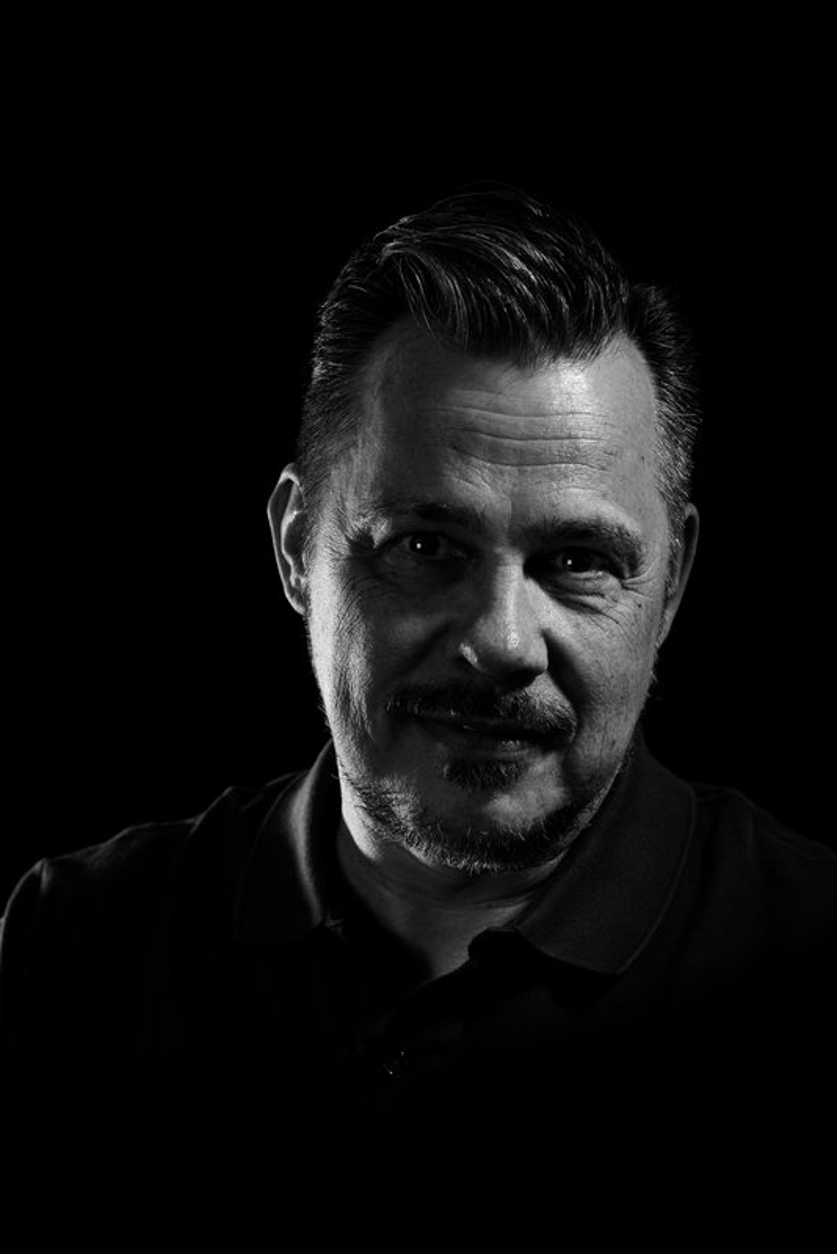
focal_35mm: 105
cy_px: 627
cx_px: 418
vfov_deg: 19.4
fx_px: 3658
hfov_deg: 13.1
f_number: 8
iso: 200
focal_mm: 105
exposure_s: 1/60
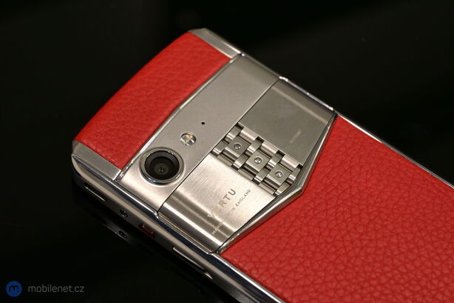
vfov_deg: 18.2
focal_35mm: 75
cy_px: 152
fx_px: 946
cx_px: 227
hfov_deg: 27.0
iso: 900
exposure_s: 1/80
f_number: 6.3
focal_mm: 50
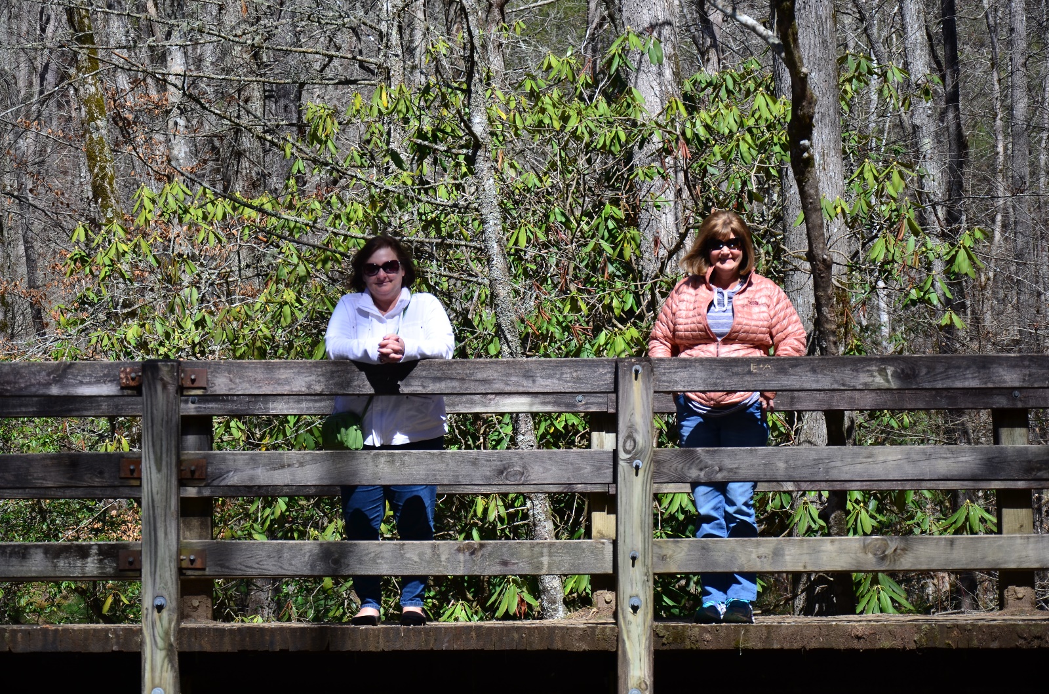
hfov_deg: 20.7
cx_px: 524
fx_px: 2878
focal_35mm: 99
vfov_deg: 13.8
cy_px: 347
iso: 100
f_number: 5.3
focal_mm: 66
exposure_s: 1/500
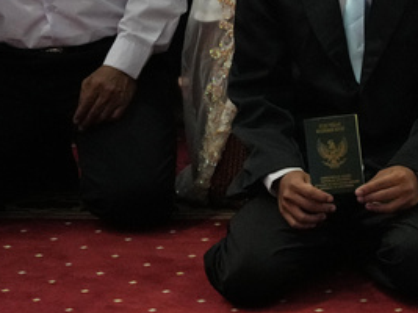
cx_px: 742
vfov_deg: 5.7
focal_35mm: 258
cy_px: -200
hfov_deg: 7.5
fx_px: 3114
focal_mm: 70
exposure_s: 1/200
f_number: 2.8
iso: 4000
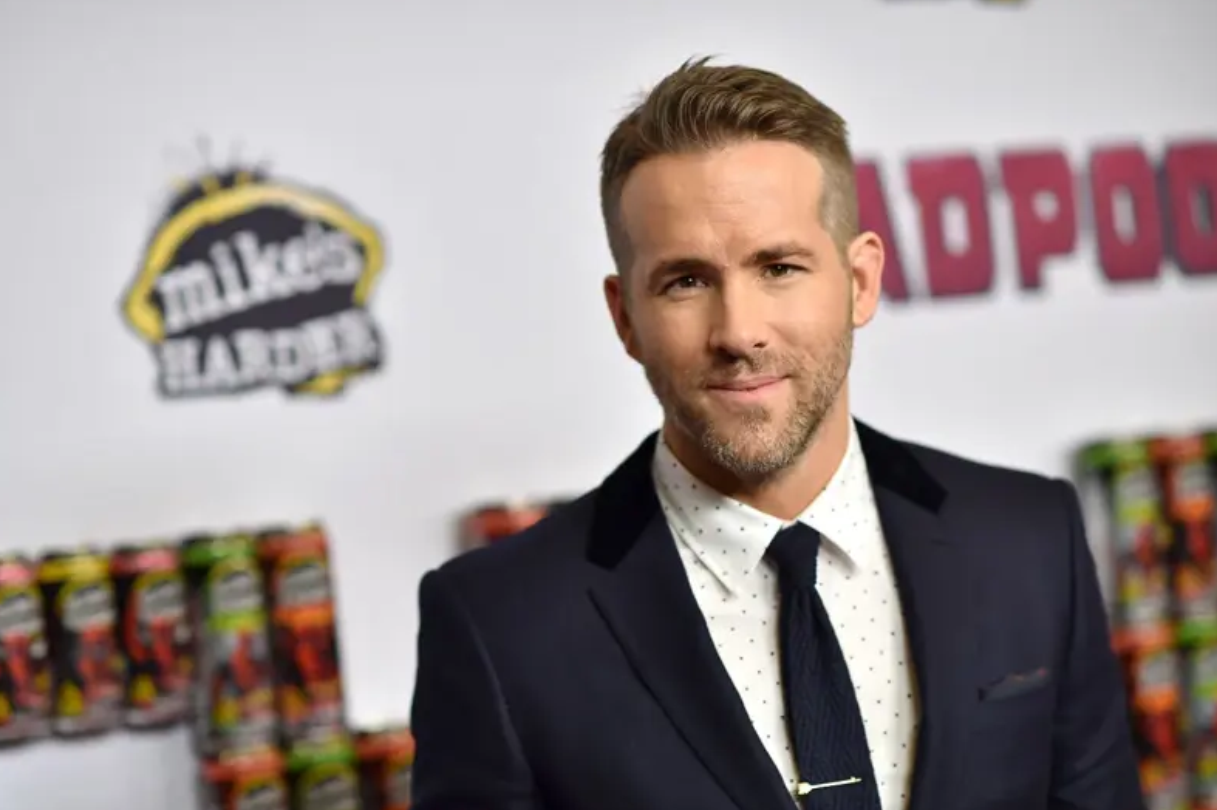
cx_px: 541
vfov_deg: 14.4
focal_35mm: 95
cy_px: 439
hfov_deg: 21.5
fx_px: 3210
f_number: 2
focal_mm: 85
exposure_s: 1/250
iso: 1000
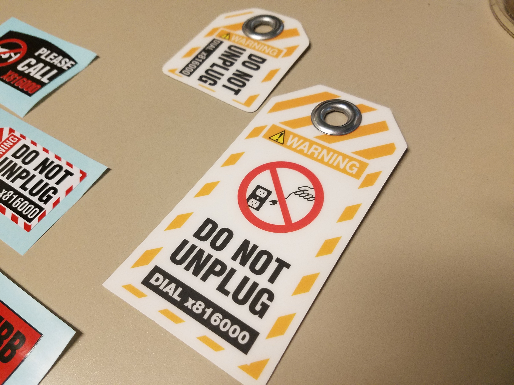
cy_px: 192
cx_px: 257
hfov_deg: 67.3
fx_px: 386
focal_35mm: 26
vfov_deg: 53.1
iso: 160
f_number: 1.7
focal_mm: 4.2
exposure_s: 1/40
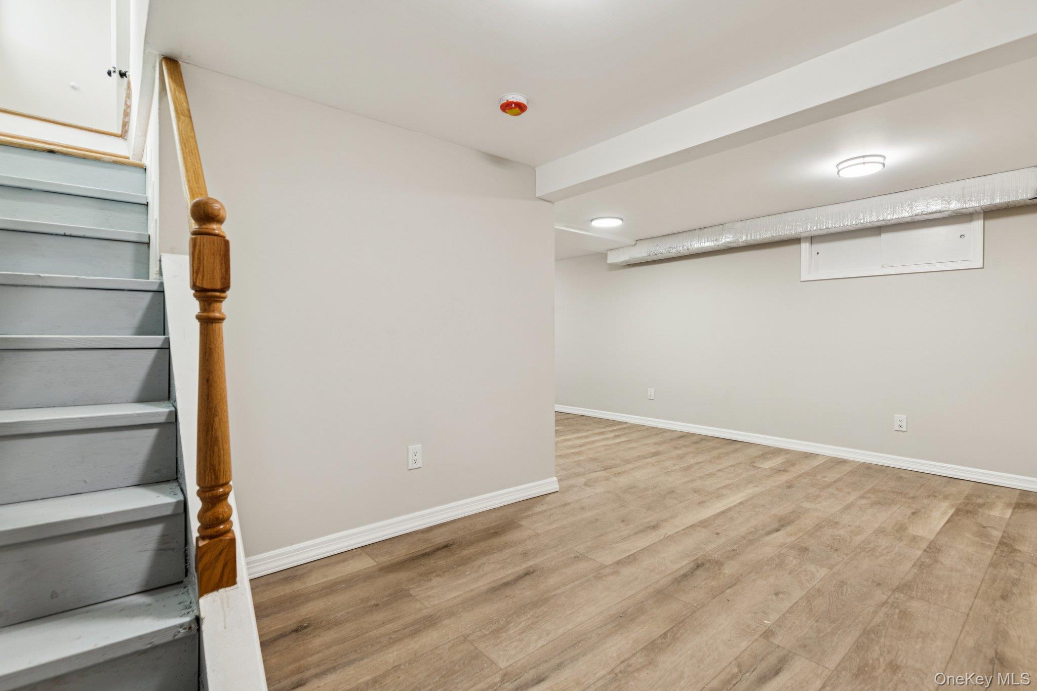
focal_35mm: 16
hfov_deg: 96.7
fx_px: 461
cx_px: 518
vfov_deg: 73.7
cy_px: 346
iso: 200
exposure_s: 1/13
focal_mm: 16
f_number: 8
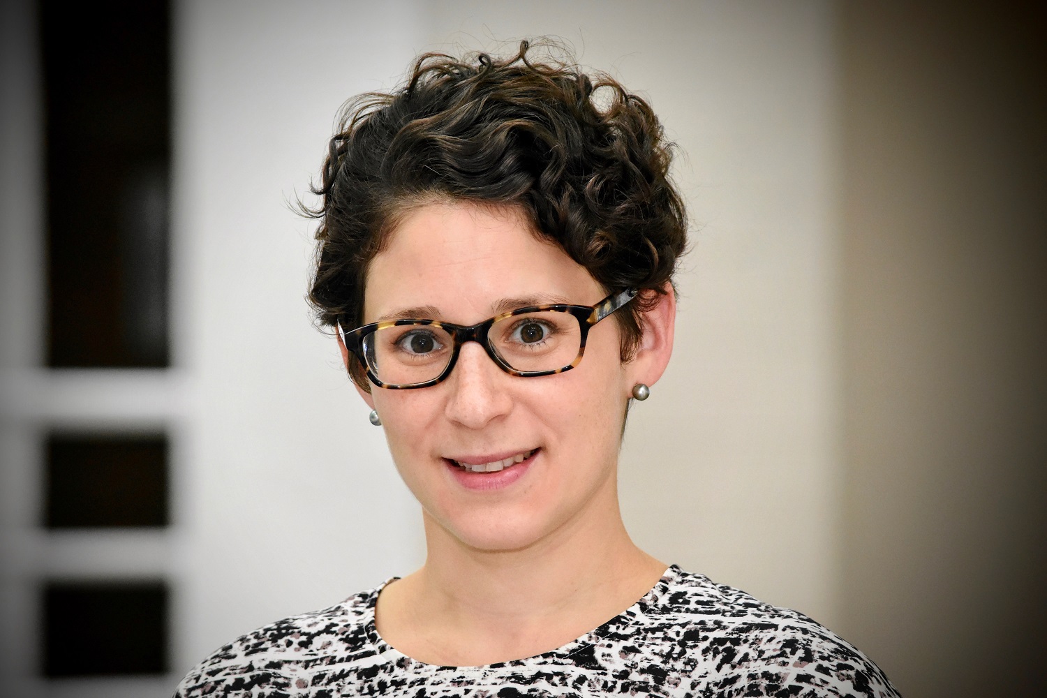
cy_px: 349
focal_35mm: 270
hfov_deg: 7.6
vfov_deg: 5.1
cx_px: 524
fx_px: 7852
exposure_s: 1/250
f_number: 5.6
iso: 4500
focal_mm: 180
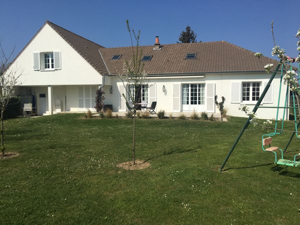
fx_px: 251
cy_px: 112
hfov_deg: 61.7
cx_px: 150
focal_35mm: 29
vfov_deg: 48.2
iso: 25
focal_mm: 4.15
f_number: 2.2
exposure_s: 1/3663
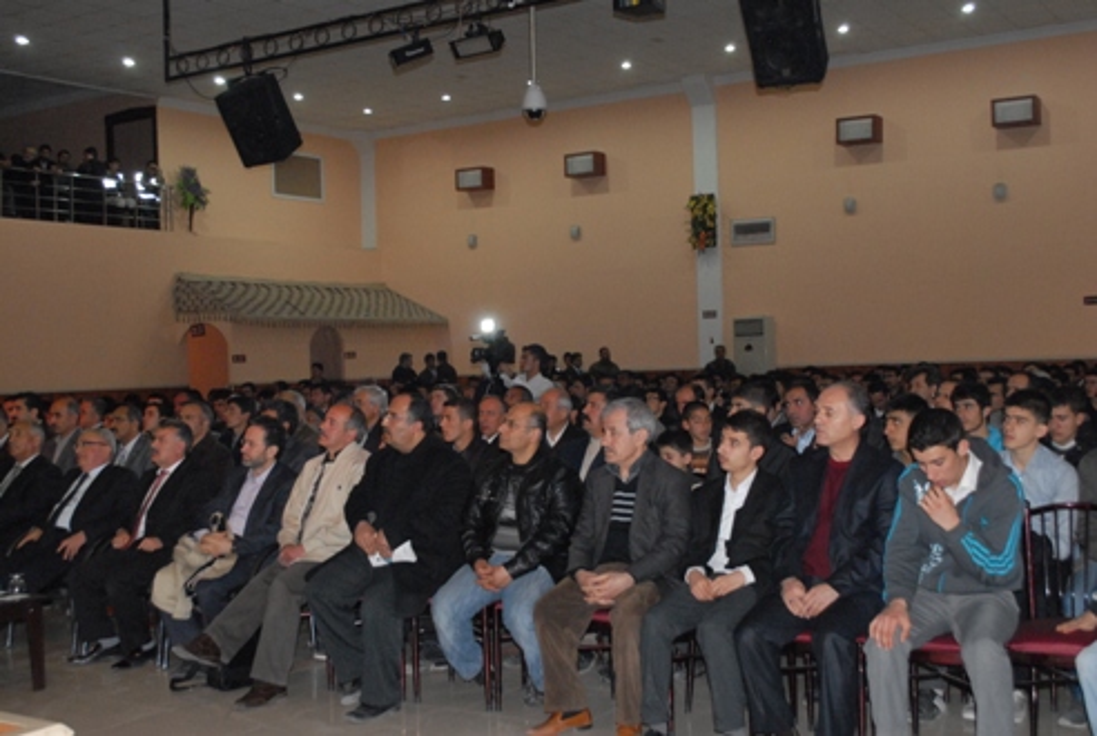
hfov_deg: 46.3
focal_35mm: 42
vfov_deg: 32.0
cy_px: 368
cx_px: 548
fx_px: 1282
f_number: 5.6
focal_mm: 28
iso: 1250
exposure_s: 1/30
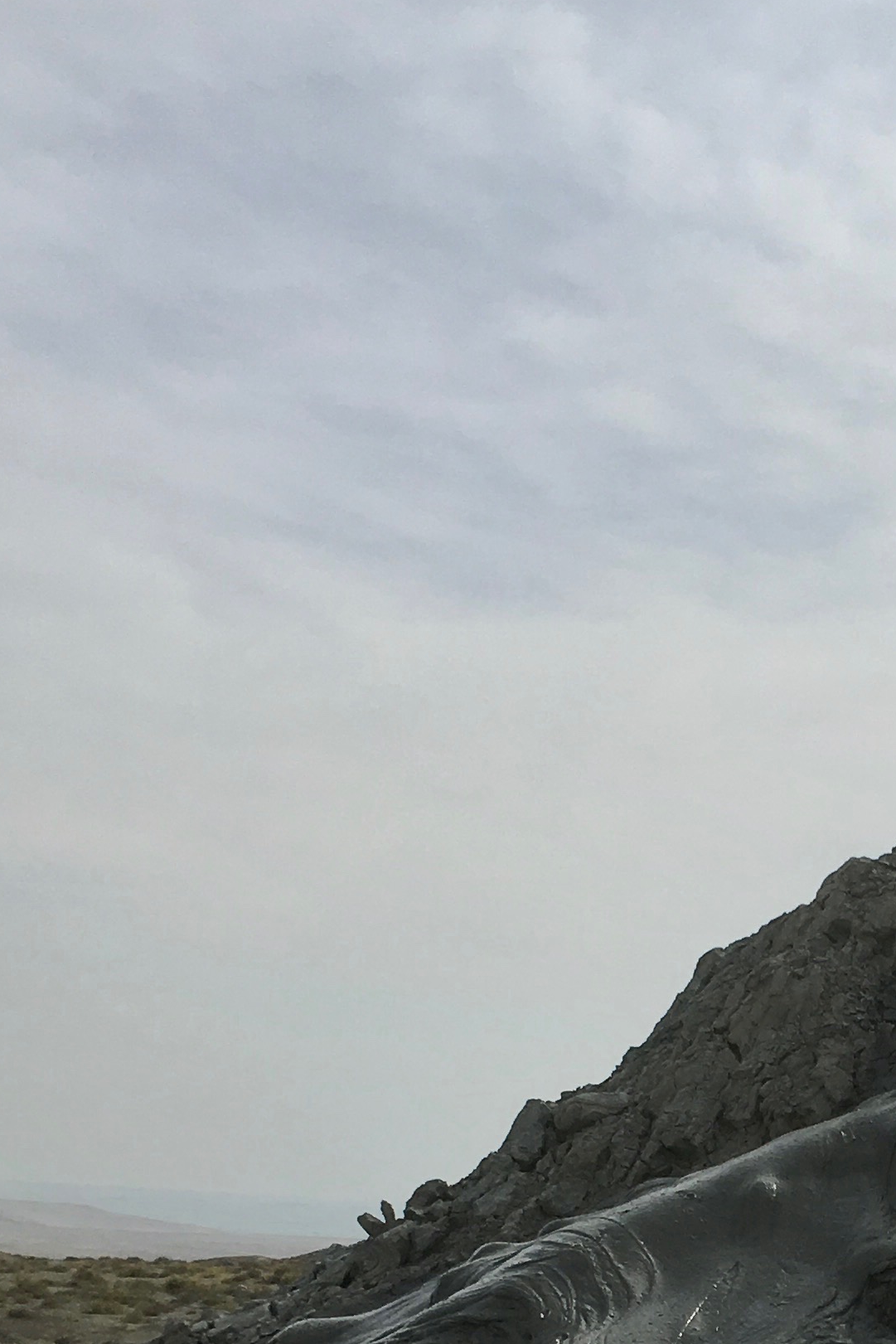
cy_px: 1361
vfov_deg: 25.6
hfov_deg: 17.6
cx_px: 979
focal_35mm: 75
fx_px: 2799
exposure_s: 1/3205
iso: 25
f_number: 2.2
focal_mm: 4.15
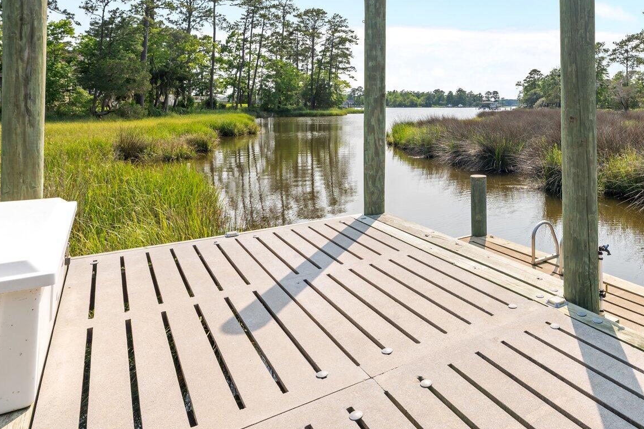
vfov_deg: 48.6
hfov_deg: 67.7
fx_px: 447
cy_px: 92
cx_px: 470
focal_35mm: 25
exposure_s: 1/250
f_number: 9
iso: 200
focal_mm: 14
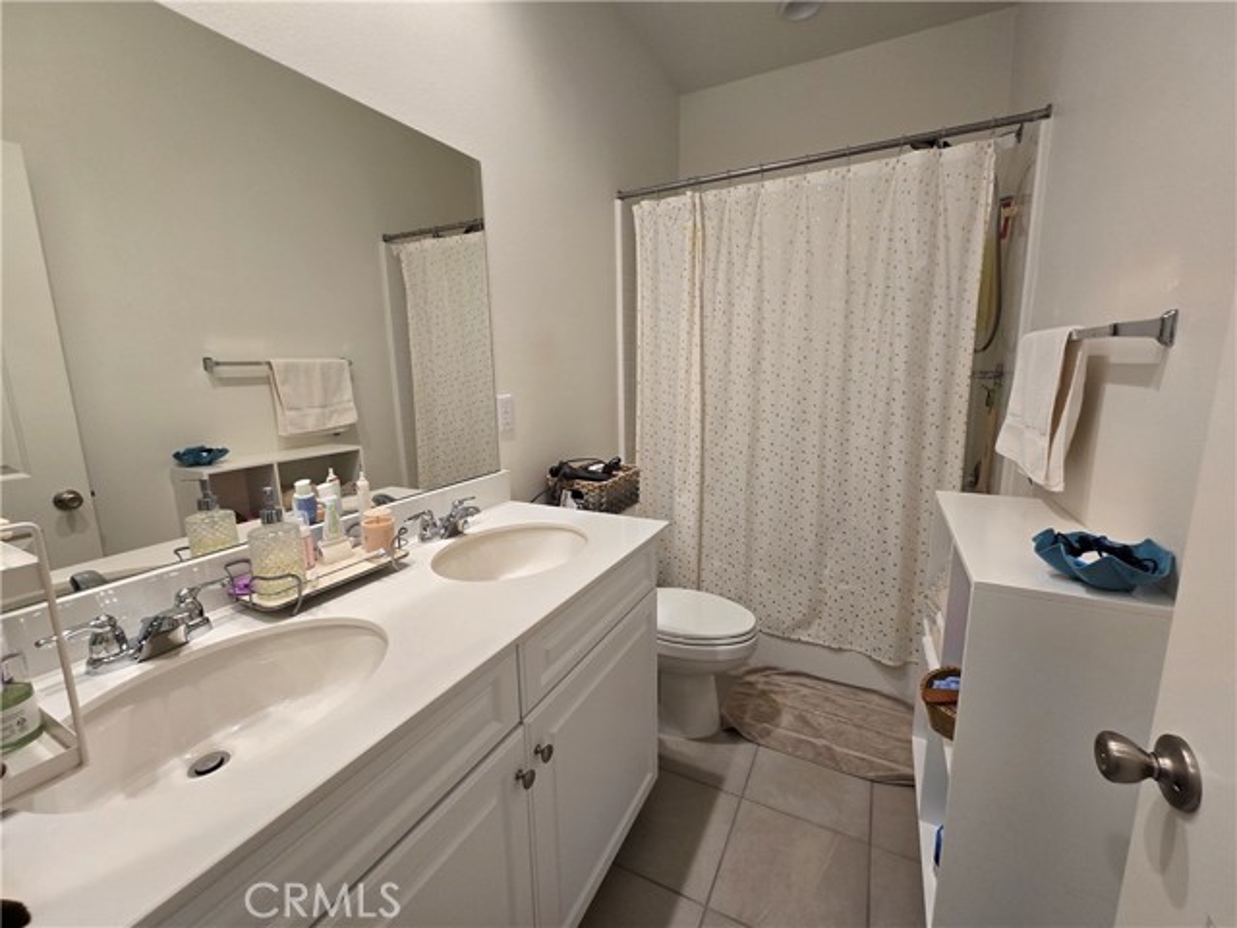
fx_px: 465
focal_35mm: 13
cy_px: 464
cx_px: 618
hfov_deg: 106.2
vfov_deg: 89.9
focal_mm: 2.2
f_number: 2.2
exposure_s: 1/60
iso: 80
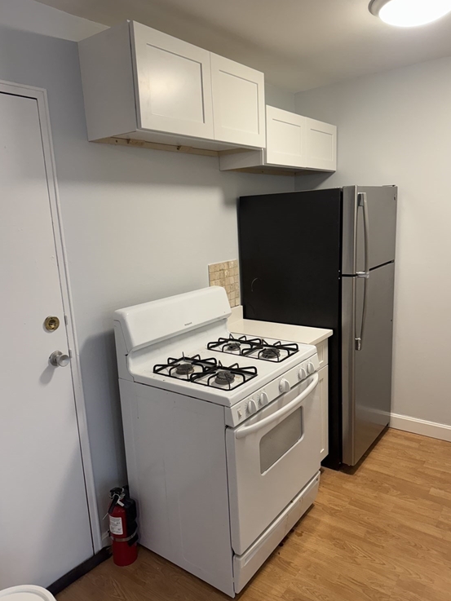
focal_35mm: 25
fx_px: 434
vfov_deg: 69.4
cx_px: 225
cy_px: 312
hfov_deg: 54.9
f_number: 1.78
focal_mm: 6.76
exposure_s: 1/120
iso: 200
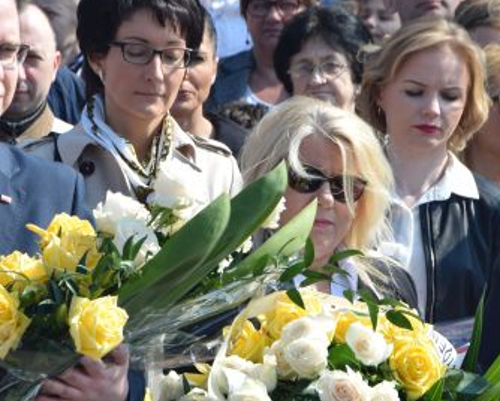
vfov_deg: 4.7
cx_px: 216
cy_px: 222
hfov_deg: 5.9
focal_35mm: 330
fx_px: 4889
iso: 200
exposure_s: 1/320
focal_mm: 98
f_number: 9
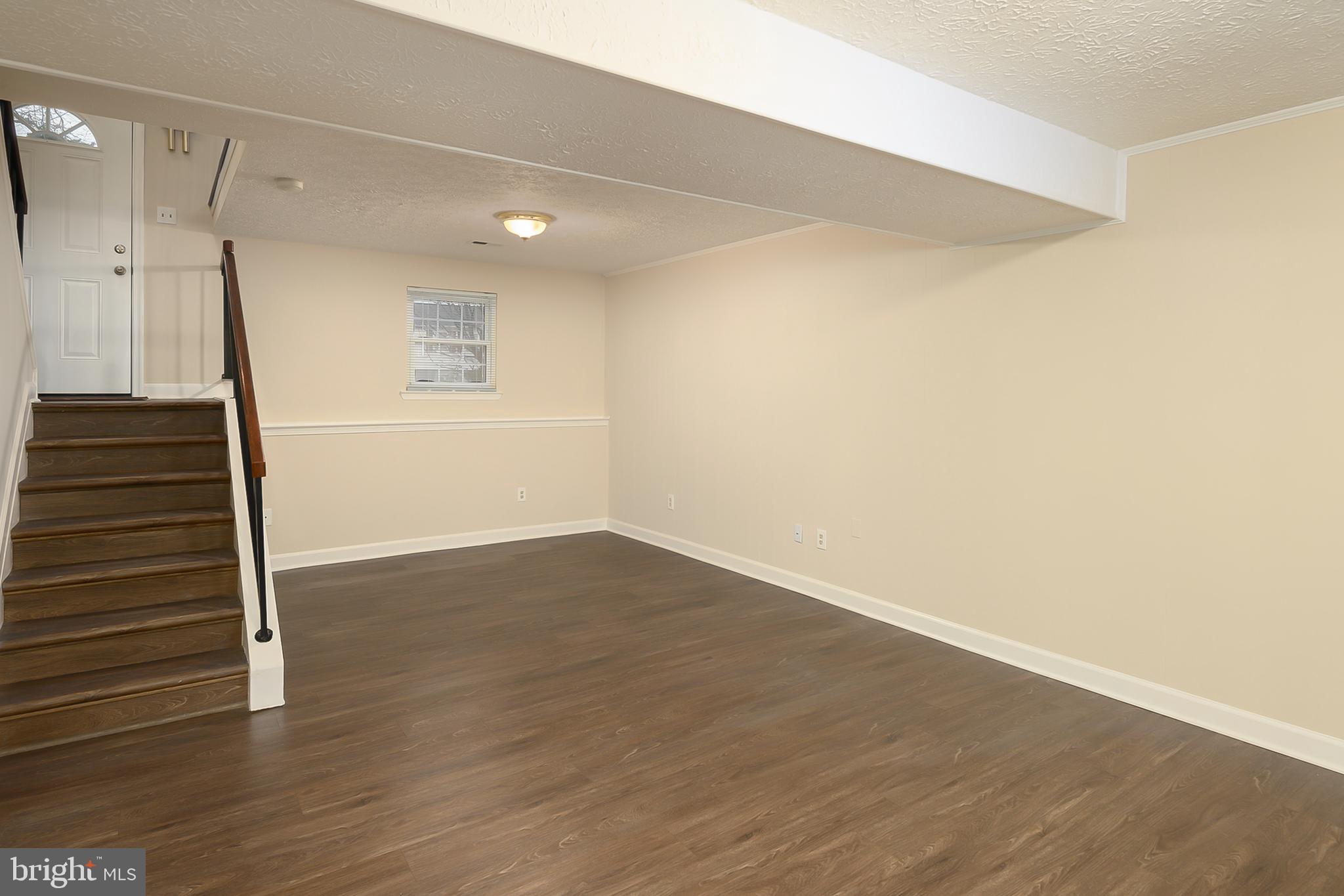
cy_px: 448
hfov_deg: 86.9
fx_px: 709
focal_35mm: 19
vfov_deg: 64.5
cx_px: 672
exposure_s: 1/60
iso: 400
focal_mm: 19
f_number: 9
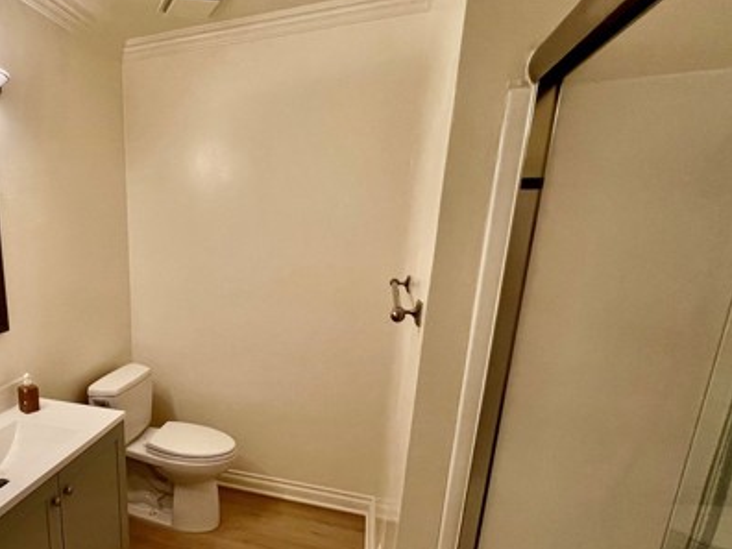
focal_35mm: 21
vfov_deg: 62.2
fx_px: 444
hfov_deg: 72.9
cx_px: 174
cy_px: 355
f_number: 1.8
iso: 80
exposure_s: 1/120
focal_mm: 1.57
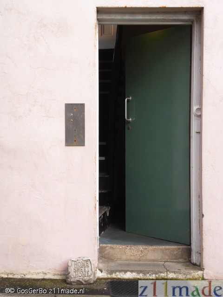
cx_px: 112
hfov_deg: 22.3
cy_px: 148
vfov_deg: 29.4
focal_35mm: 66
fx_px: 567
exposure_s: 1/50.8
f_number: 3.5
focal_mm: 11.8
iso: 64
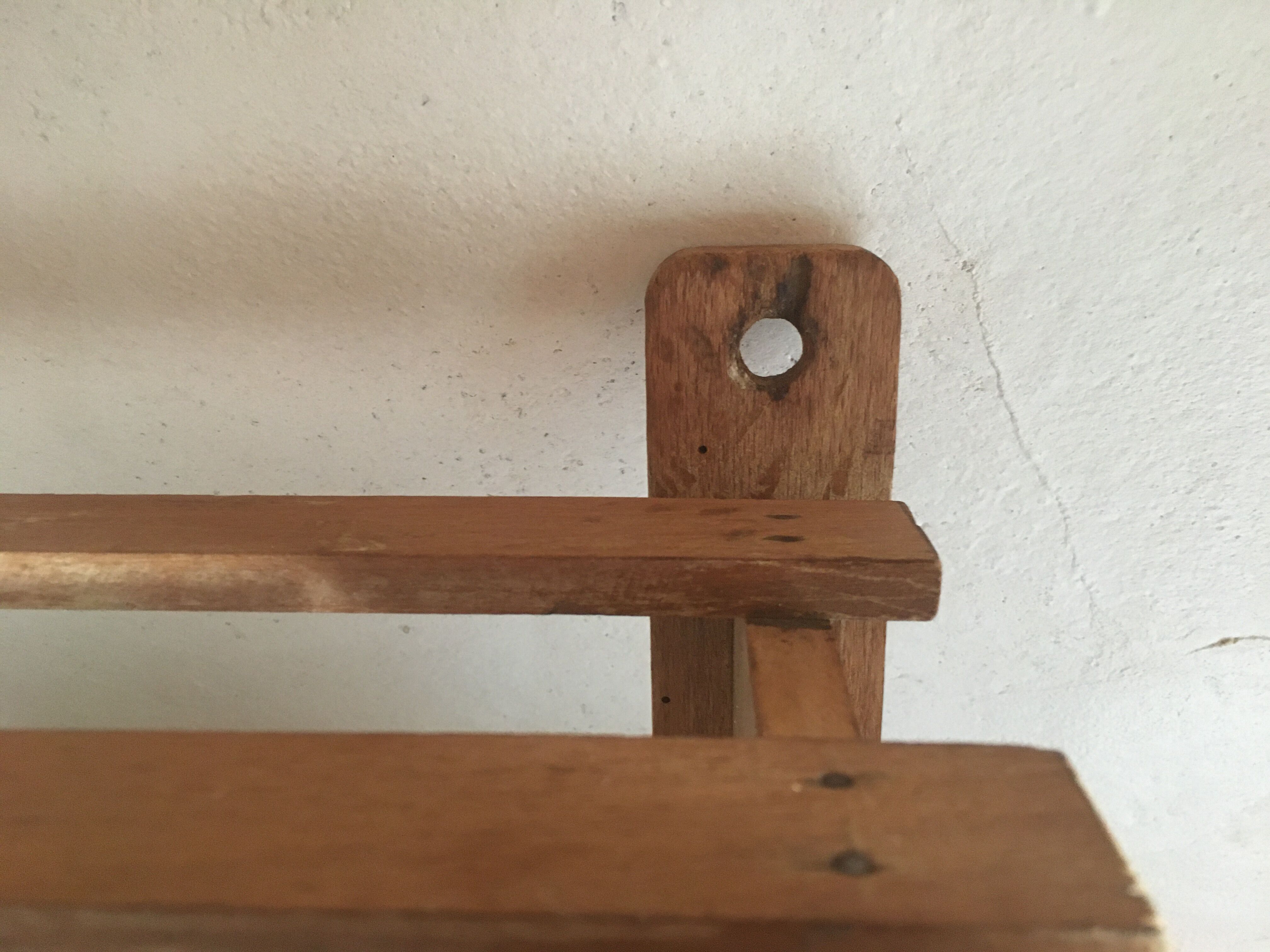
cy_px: 476
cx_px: 635
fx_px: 1064
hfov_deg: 61.7
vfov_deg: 48.2
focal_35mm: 29
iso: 200
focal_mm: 4.15
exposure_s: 1/25
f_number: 2.2
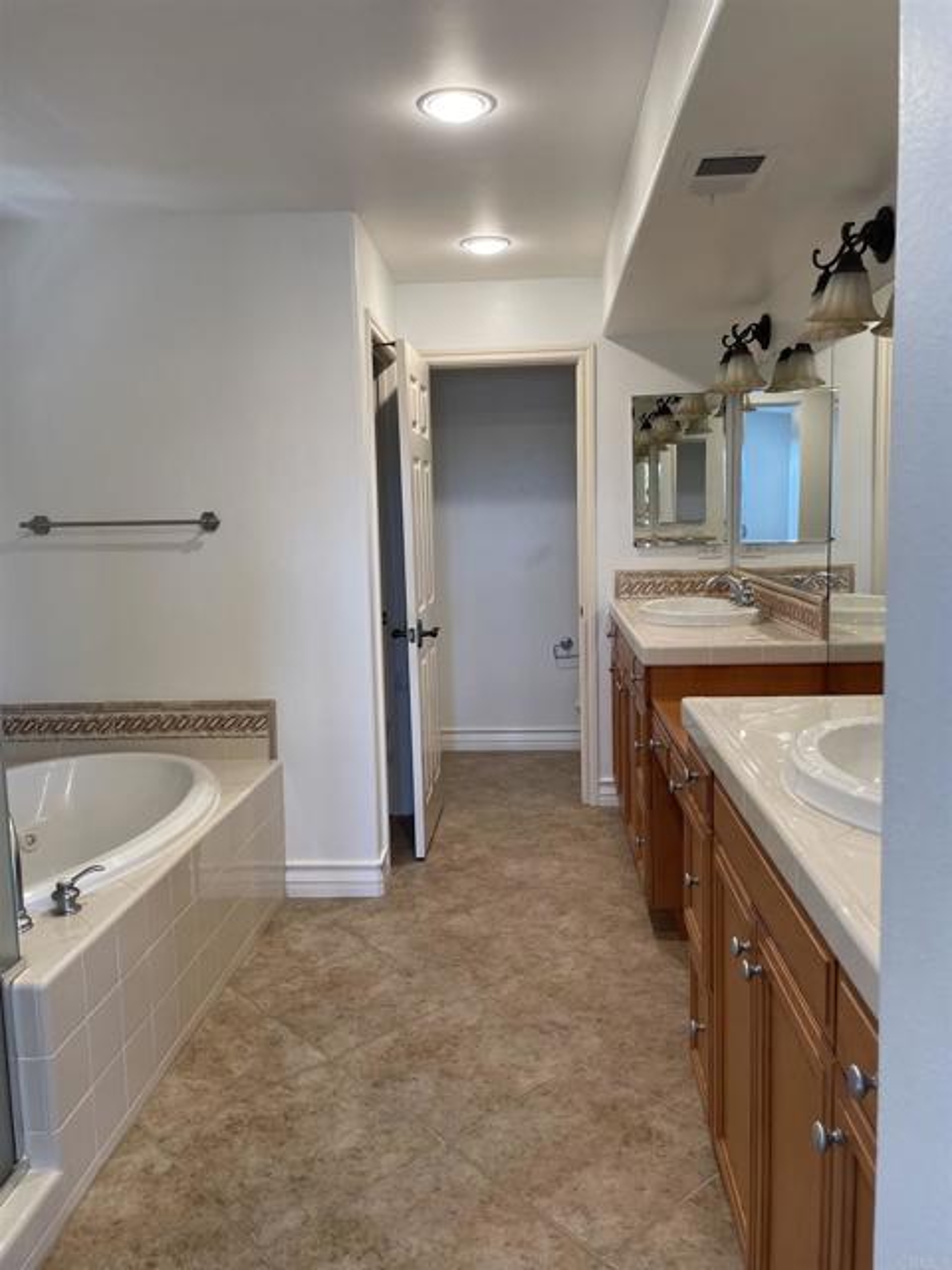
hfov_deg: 53.1
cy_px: 635
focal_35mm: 26
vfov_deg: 67.3
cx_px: 476
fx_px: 953
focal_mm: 4.2
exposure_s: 1/120
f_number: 1.6
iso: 100
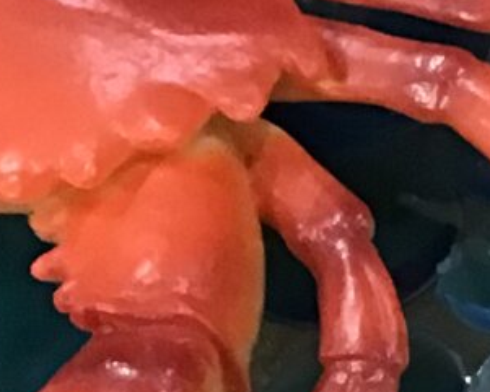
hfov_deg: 7.7
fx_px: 2988
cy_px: 625
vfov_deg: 7.4
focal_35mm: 206
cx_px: 1643
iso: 125
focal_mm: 3.3
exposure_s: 1/33
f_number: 2.4
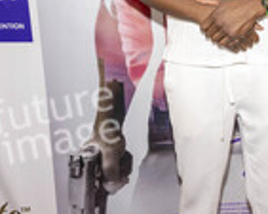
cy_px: 38
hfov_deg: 28.6
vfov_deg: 23.5
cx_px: 230
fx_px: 508
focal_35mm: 64
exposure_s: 1/200
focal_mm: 24
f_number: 5.6
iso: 400
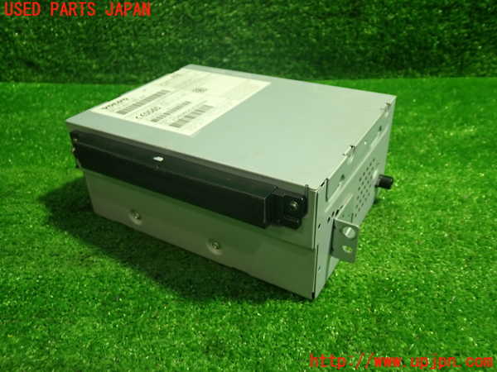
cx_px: 248
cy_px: 186
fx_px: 431
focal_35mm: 30
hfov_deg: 60.0
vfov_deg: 46.8
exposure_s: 1/30
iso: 200
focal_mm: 5.4
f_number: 2.3
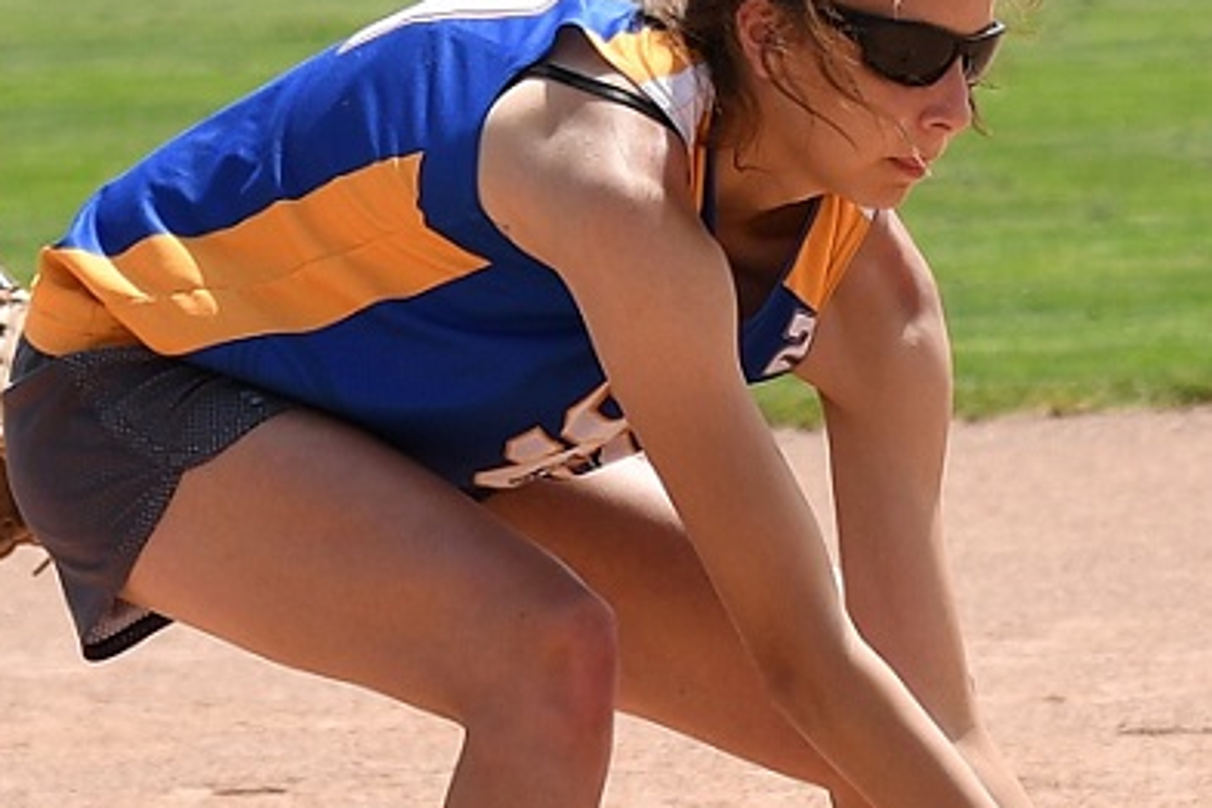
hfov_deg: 6.2
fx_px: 11226
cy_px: 372
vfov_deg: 4.1
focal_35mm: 333
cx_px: 717
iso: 110
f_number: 4
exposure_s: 1/1000
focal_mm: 75
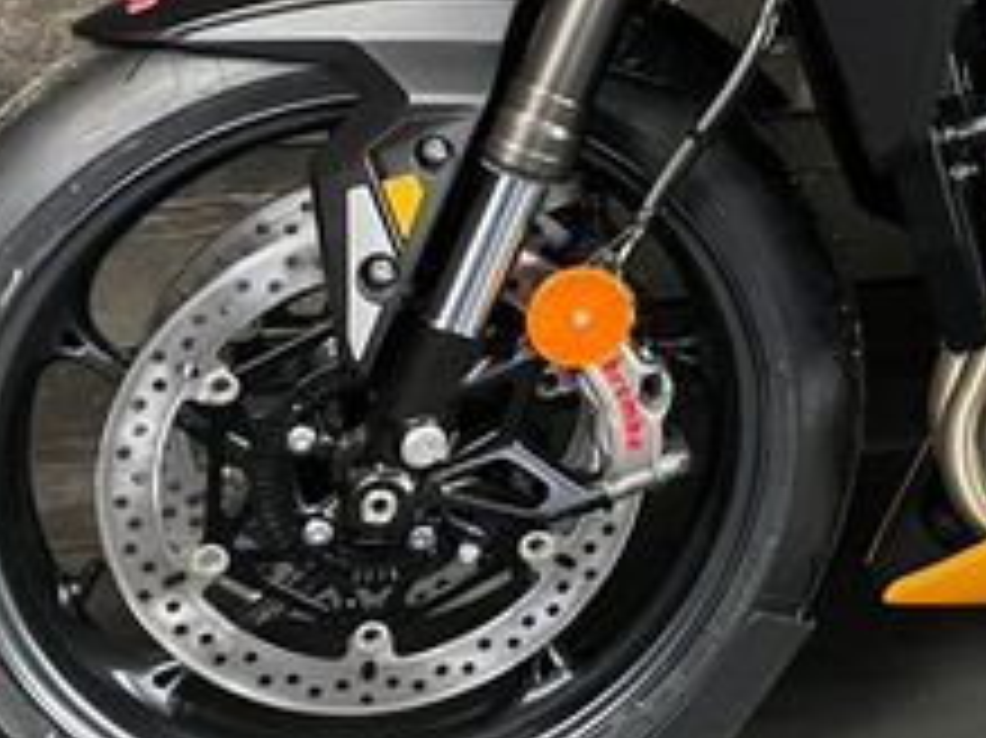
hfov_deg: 23.4
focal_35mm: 76
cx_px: 1193
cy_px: -90
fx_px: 2164
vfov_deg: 18.6
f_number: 1.6
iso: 500
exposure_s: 1/33
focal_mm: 4.2
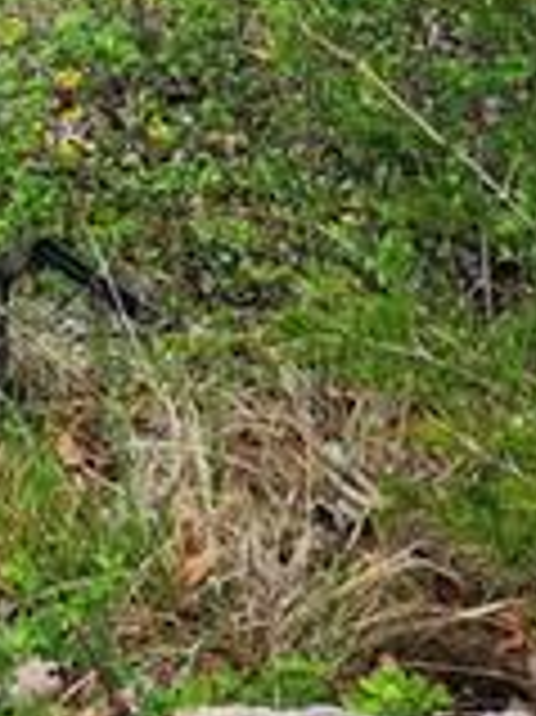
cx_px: -559
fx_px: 2295
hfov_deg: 11.8
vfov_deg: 15.0
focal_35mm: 111
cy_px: -644
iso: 25
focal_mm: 5.54
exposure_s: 1/346
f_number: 1.8
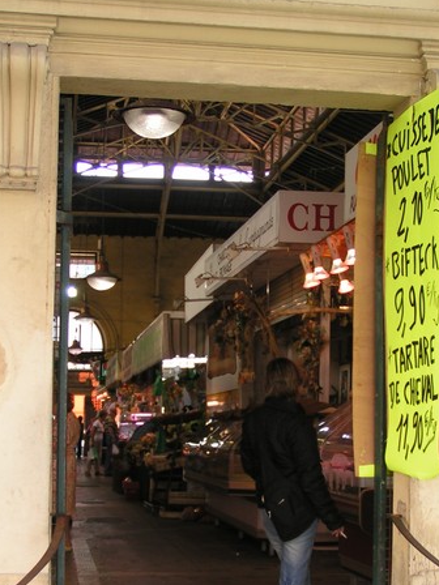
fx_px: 1133
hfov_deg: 21.9
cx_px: 231
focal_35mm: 67
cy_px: 386
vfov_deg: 28.8
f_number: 2.8
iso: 50
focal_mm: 7.6
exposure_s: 1/80
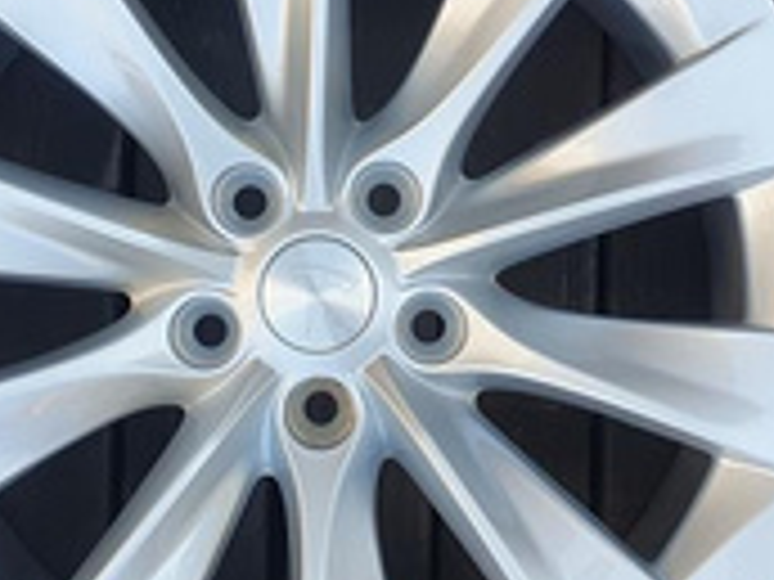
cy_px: 256
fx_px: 1520
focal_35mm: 68
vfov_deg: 21.6
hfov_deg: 28.5
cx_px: 320
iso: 50
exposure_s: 1/206
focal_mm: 4.32
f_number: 2.4
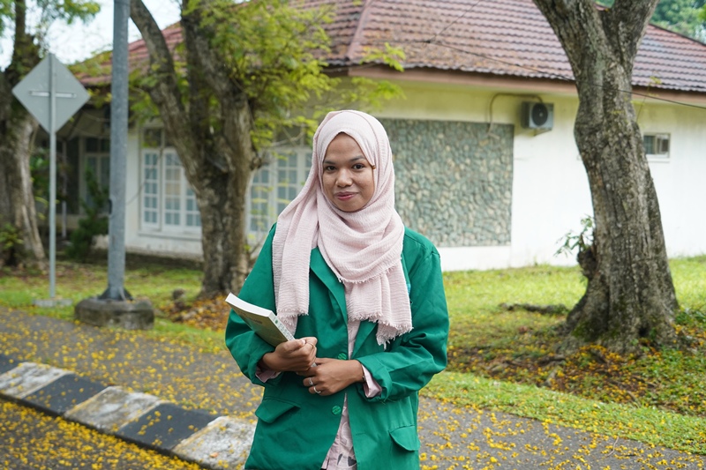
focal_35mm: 59
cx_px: 353
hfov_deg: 33.9
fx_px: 1157
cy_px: 235
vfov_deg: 23.0
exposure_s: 1/800
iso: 1600
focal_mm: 59
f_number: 5.6
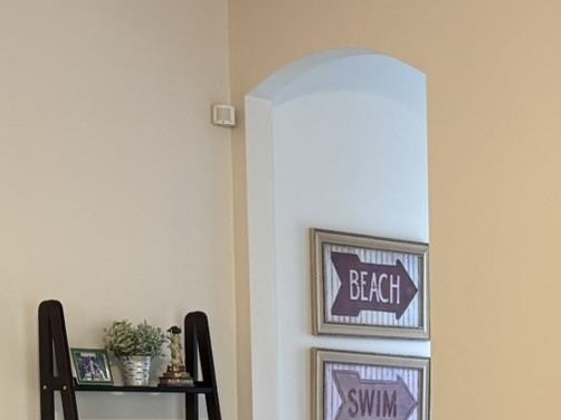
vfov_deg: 14.4
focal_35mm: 98
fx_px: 1587
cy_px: 548
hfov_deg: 19.4
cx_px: 580
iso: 250
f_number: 1.78
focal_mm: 6.76
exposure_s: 1/60
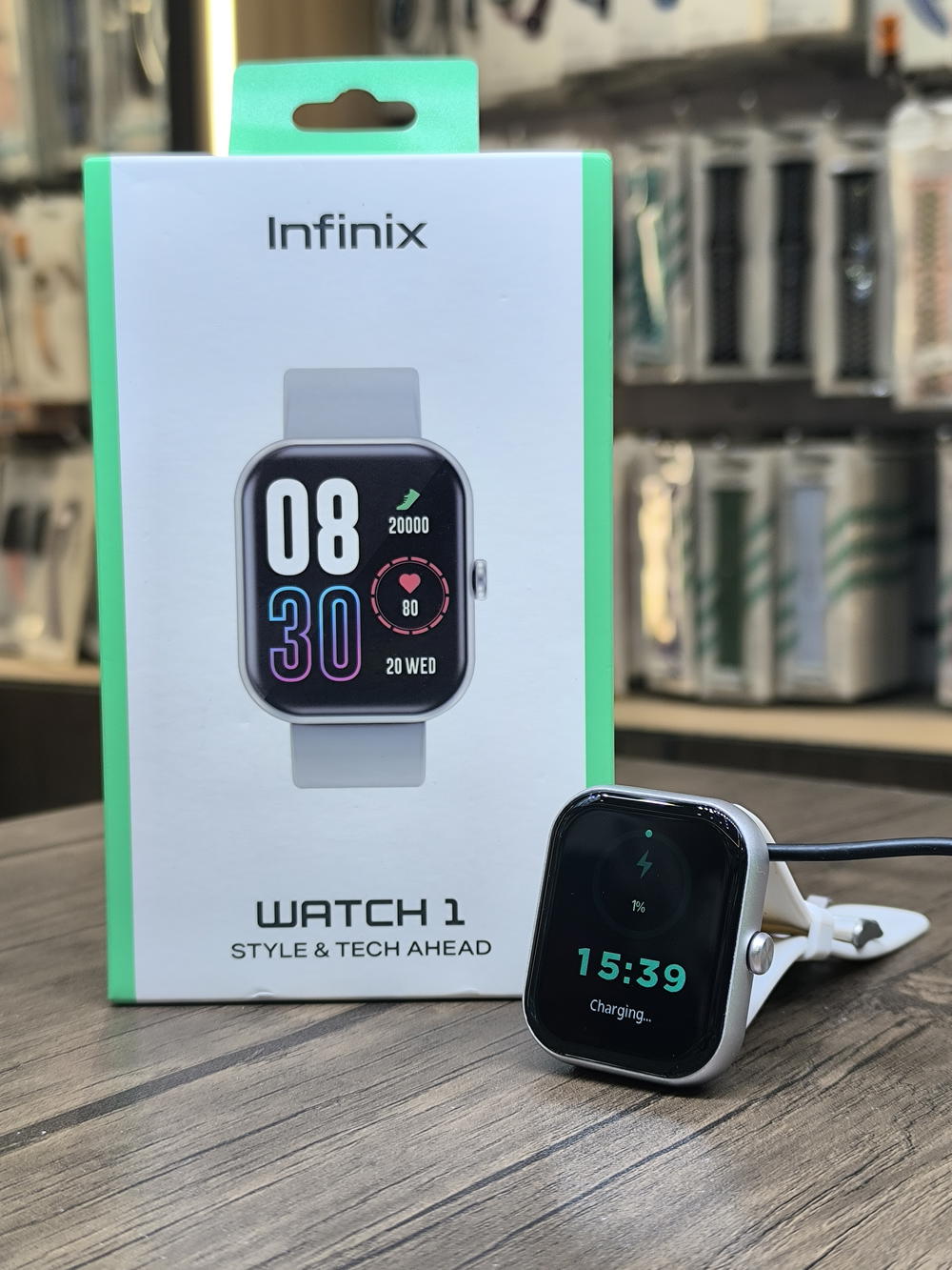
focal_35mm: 49
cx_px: 476
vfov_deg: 38.9
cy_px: 635
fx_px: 1796
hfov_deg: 29.7
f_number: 1.65
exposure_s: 1/100
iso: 100
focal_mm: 6.14
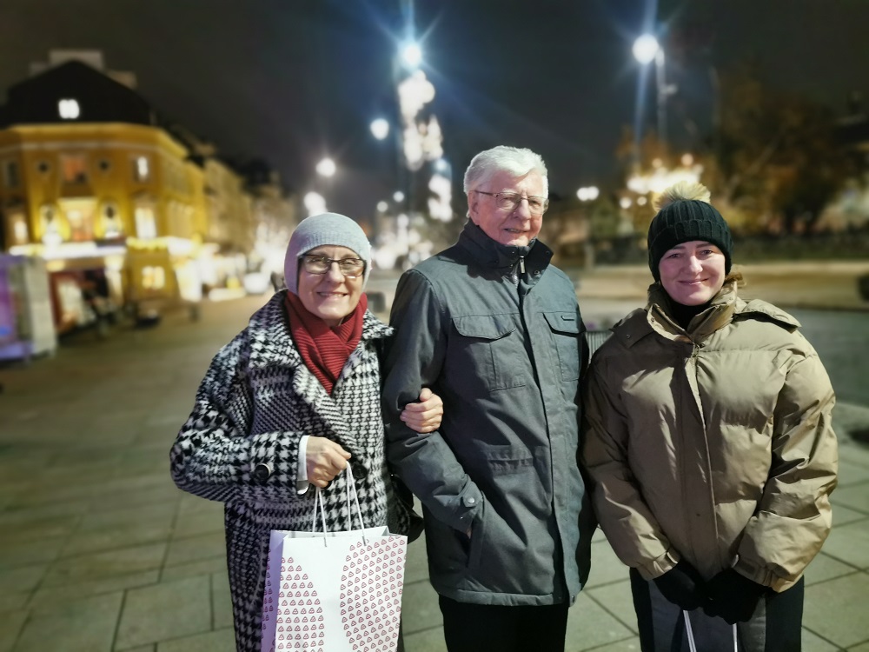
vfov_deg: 51.4
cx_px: 434
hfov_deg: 65.3
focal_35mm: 27
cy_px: 326
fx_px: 678
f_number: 1.6
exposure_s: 1/20
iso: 640
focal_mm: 5.56
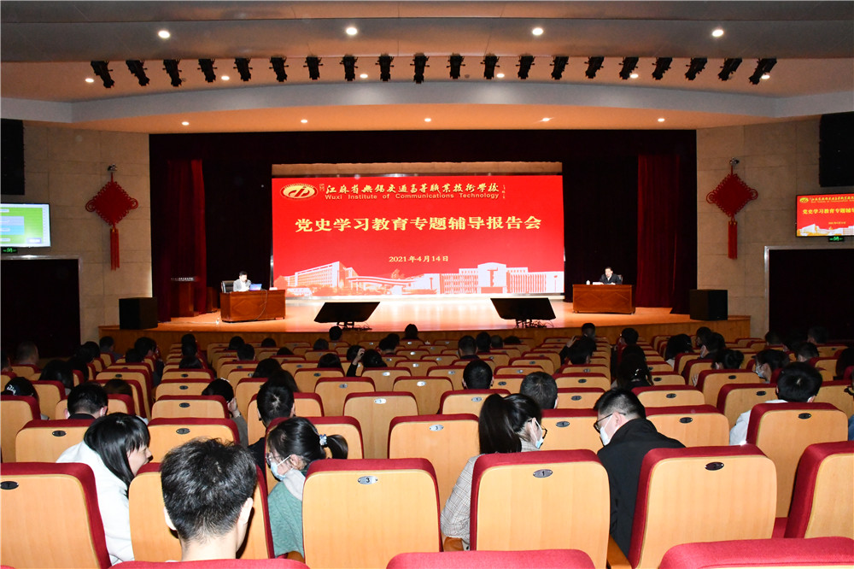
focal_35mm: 30
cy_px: 284
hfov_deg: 61.9
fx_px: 711
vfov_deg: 43.6
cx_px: 427
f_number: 16
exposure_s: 1/250
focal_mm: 20
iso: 9000
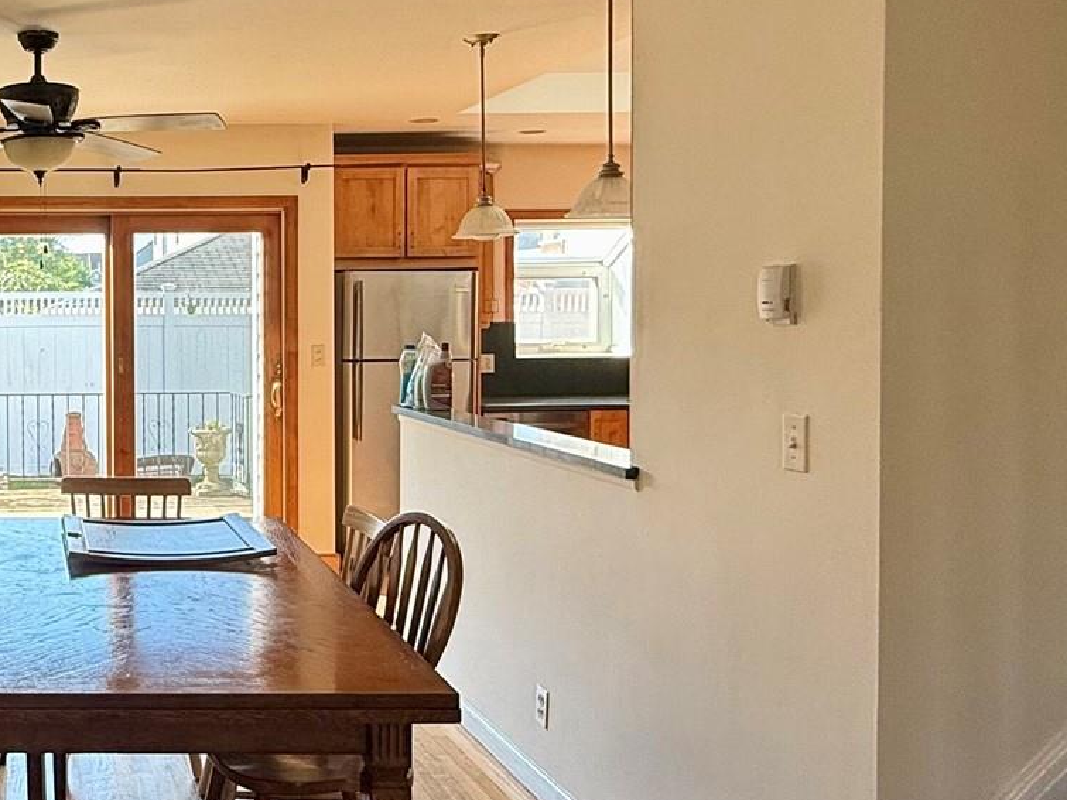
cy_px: 346
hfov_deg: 43.6
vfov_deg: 37.6
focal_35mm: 38
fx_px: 1171
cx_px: 61
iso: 50
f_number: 2.2
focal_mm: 2.22
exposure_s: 1/99
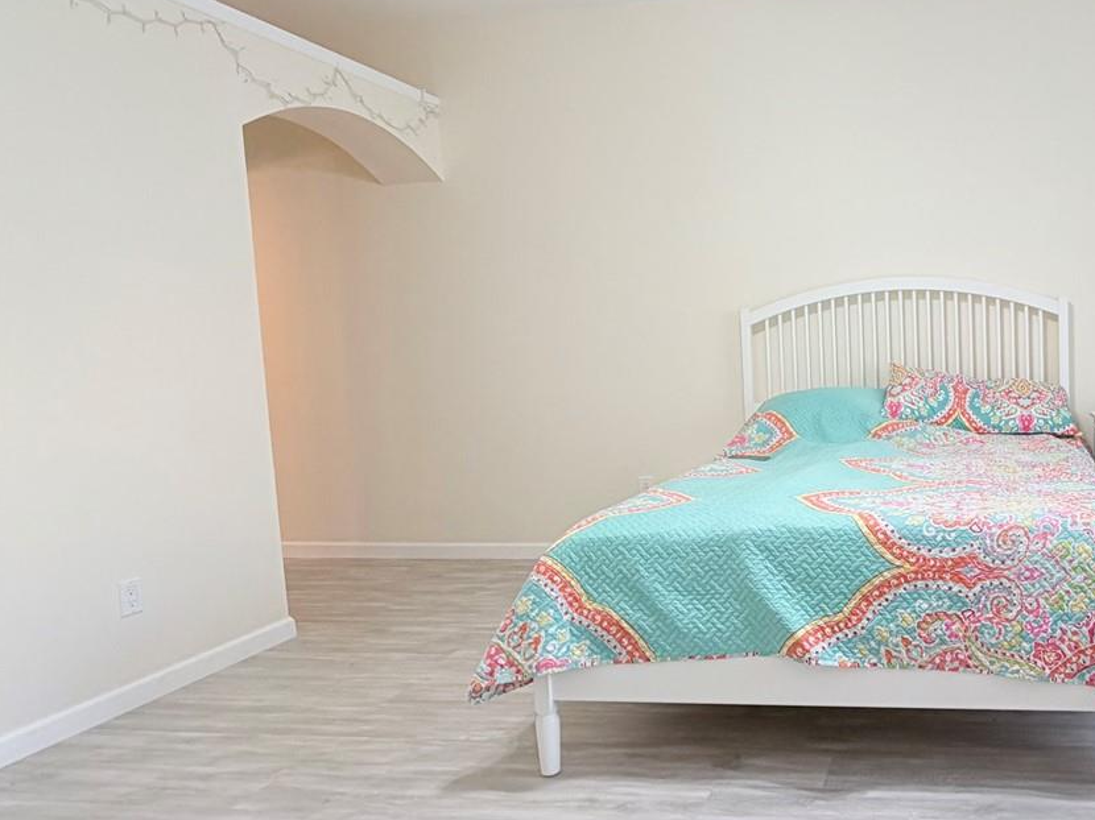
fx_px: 854
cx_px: 881
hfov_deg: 60.0
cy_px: 399
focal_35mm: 27
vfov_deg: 51.3
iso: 200
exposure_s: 1/120
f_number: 2.2
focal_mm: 2.22
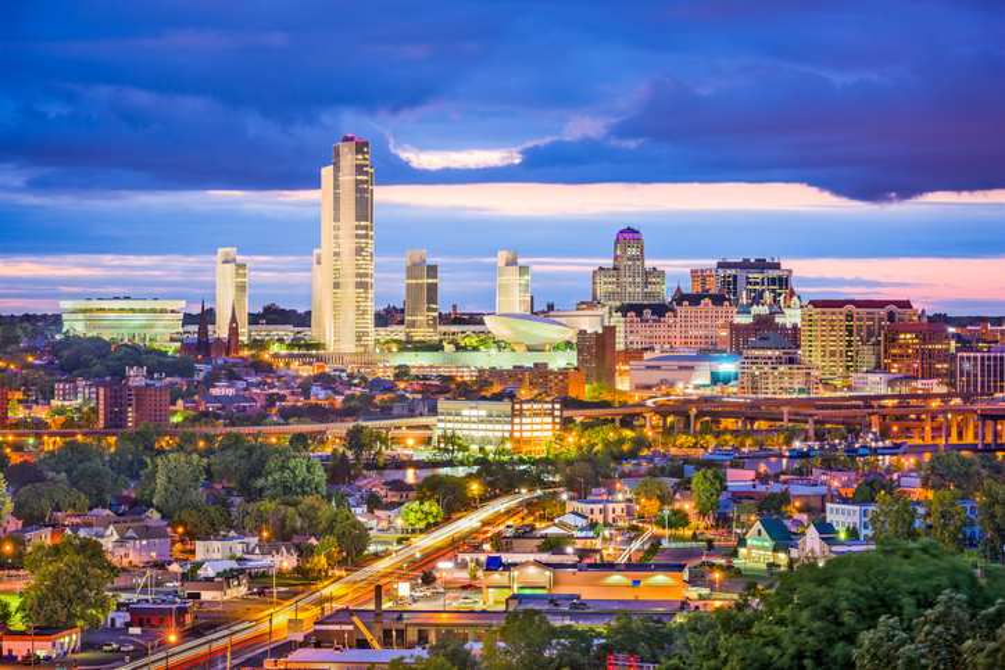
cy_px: 335
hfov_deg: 18.3
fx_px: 3127
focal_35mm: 112
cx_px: 502
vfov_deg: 12.2
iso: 100
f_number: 8
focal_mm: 112
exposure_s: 30
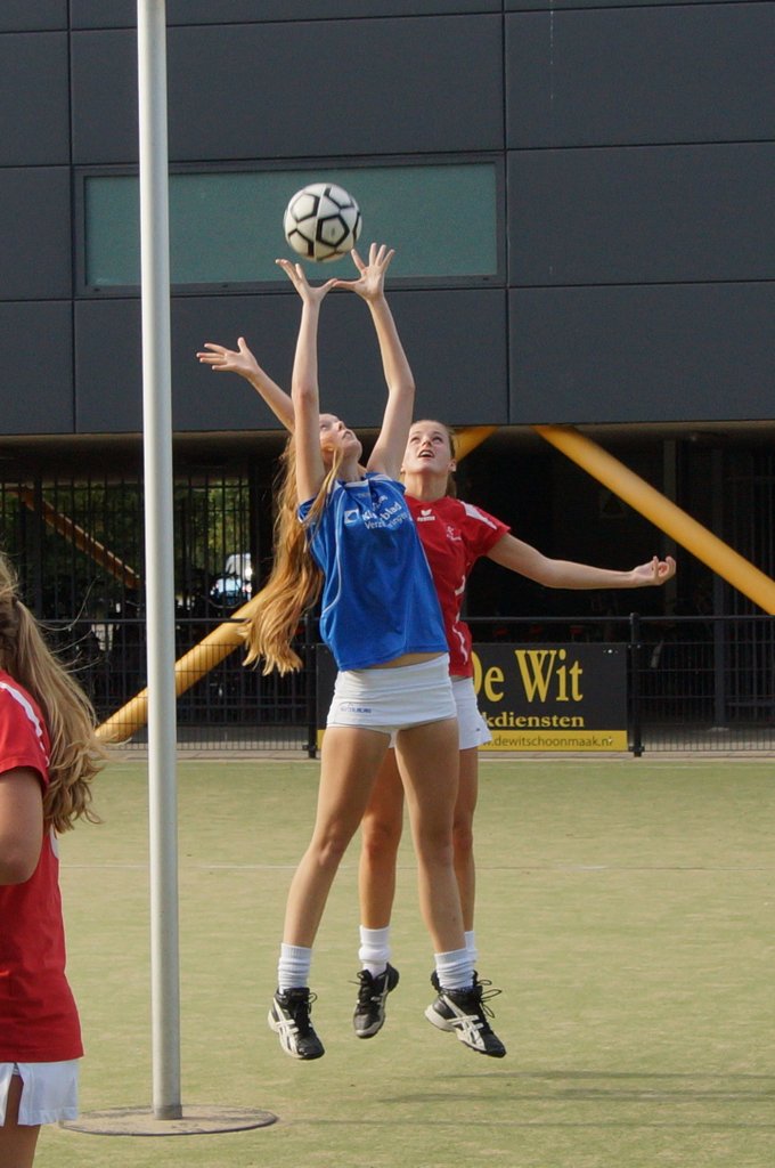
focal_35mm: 52
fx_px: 1700
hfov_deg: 25.7
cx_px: 388
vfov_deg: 37.9
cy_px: 584
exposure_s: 1/640
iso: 320
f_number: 6.3
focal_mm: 35
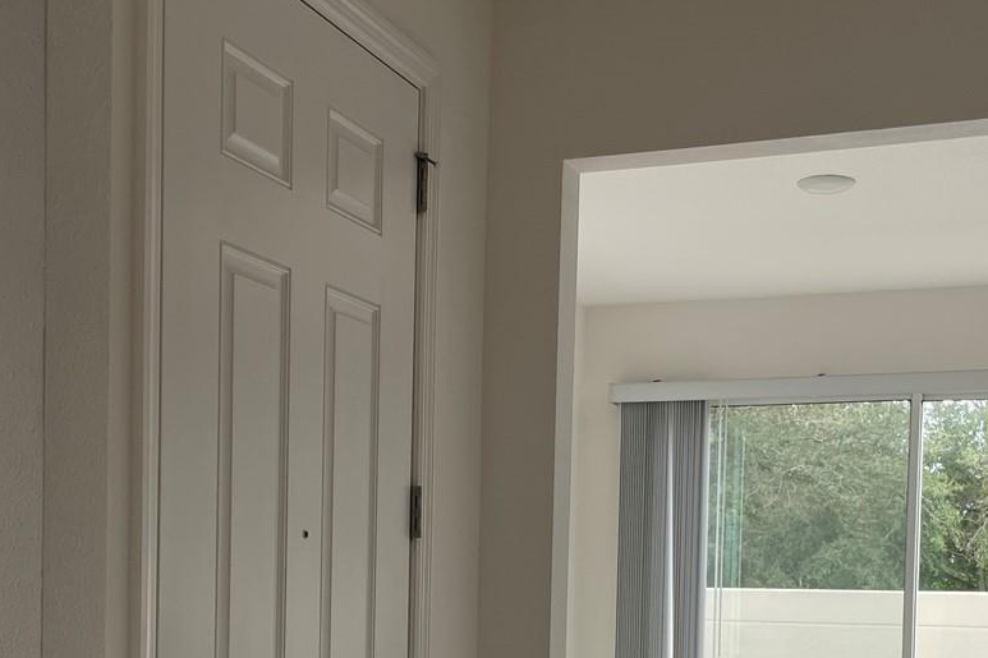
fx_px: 1536
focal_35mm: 56
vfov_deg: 23.2
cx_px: 463
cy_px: 649
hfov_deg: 35.6
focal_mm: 4.2
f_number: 1.6
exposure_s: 1/121
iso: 40
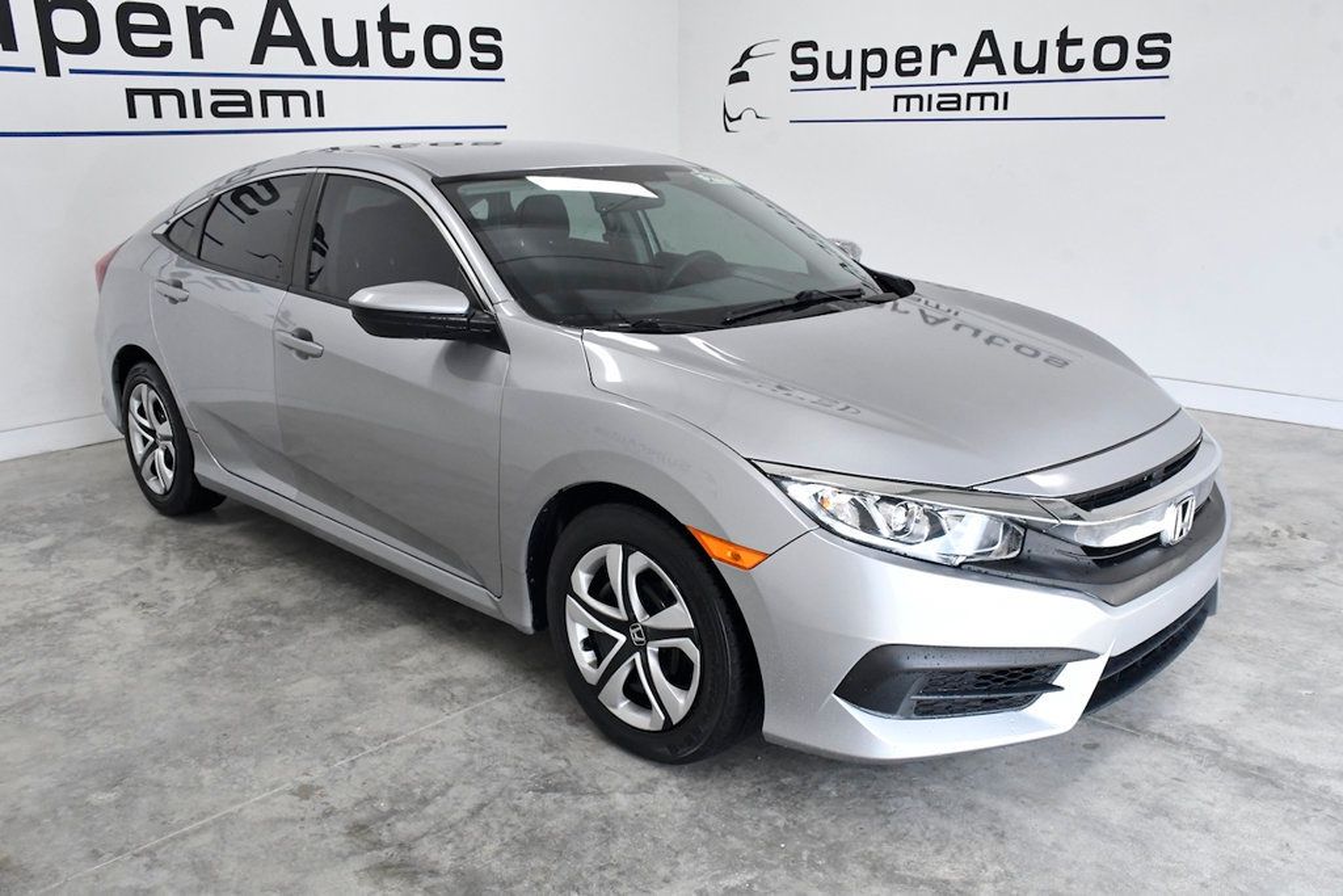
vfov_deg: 43.6
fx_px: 1119
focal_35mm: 30
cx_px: 672
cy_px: 448
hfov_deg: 61.9
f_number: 10
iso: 2500
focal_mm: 20
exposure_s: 1/400
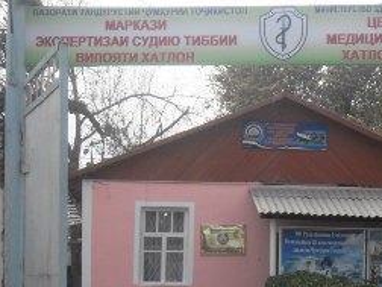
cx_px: 295
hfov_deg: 14.3
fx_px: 1512
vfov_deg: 10.8
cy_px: 191
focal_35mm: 137
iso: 80
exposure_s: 1/250
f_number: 4
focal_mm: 11.8
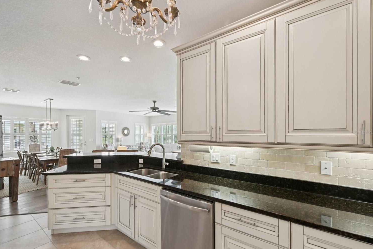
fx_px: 155
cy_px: 132
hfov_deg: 100.3
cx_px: 177
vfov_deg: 77.2
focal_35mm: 15
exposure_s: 1/60
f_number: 8
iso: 400
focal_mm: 14
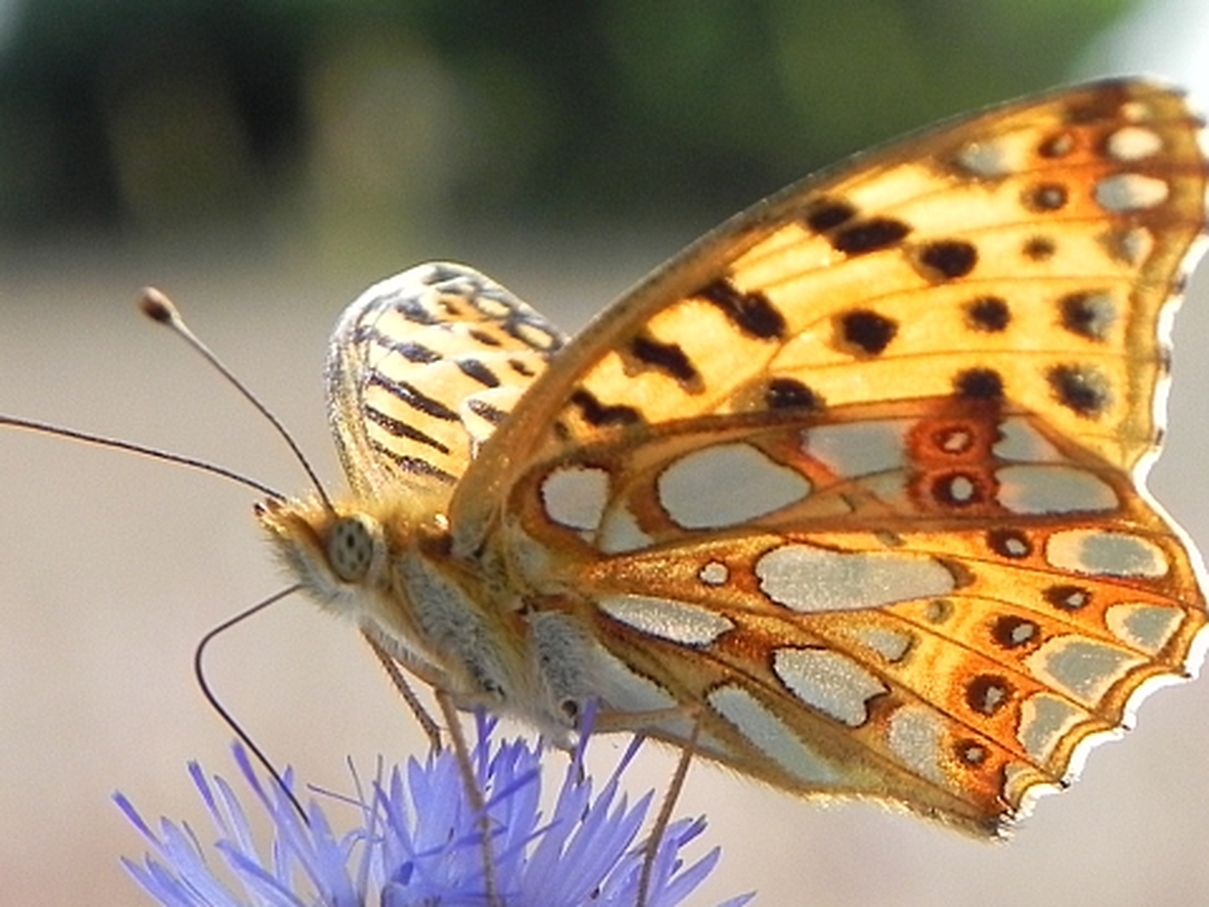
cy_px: 789
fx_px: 7823
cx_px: 773
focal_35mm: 224
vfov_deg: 6.6
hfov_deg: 8.8
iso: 160
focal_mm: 18.8
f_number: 4
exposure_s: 1/530
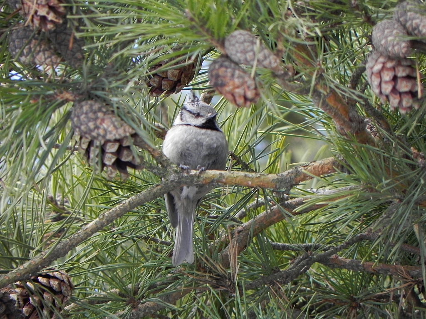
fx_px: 8344
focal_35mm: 678
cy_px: 160
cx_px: 213
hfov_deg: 2.9
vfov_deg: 2.2
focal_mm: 120
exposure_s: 1/95.7
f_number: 5
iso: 160
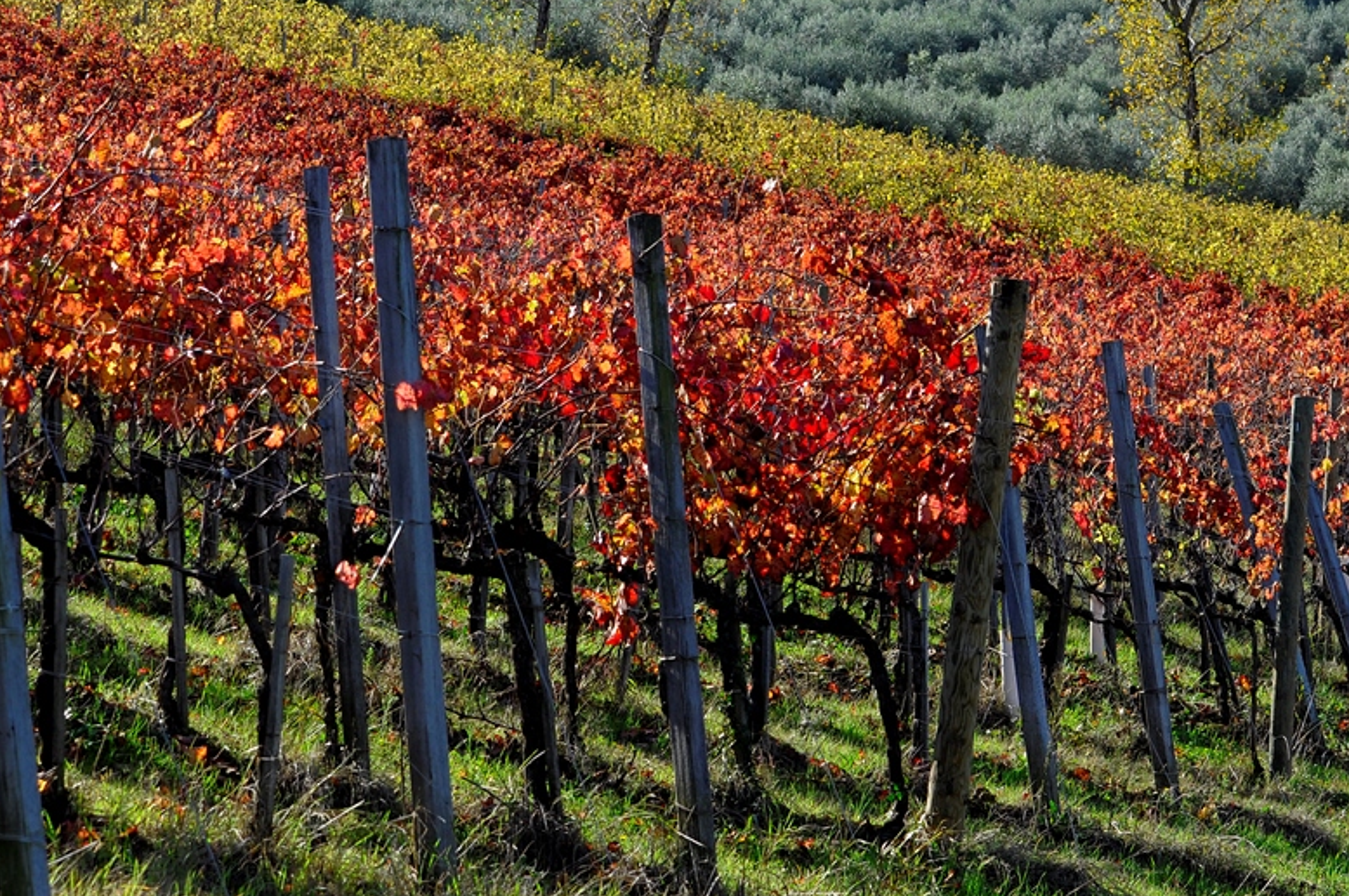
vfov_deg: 11.1
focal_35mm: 123
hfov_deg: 16.7
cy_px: 412
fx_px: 4594
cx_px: 675
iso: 200
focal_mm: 55
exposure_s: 1/250
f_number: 7.1
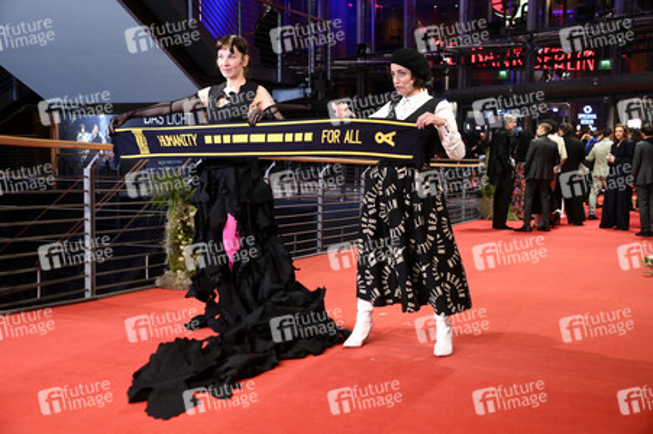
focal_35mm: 45
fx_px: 816
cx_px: 326
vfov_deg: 29.8
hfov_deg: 43.6
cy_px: 217
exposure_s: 1/250
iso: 5000
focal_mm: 45
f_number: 4.5
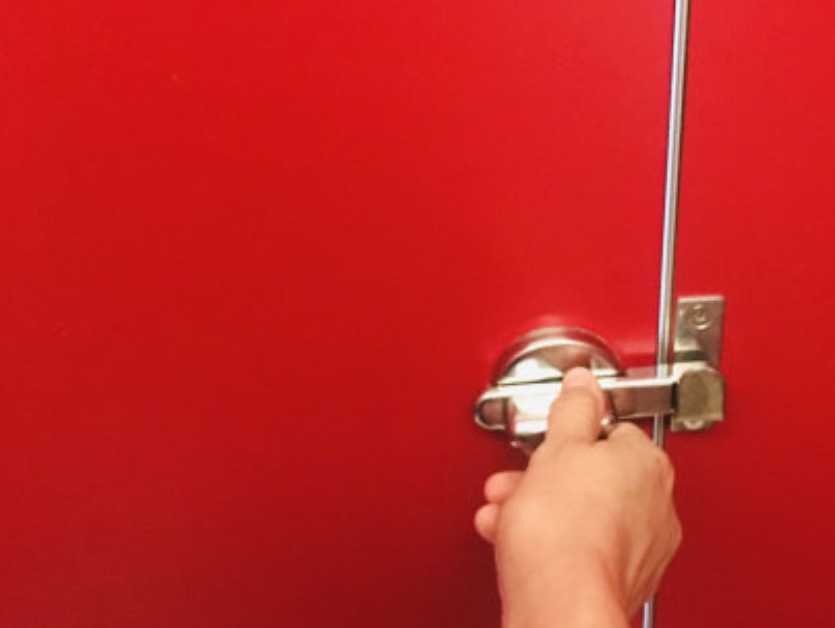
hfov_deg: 41.7
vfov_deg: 32.9
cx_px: 622
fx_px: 1062
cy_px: 299
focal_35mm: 44
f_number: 2.2
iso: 250
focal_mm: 4.15
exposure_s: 1/4
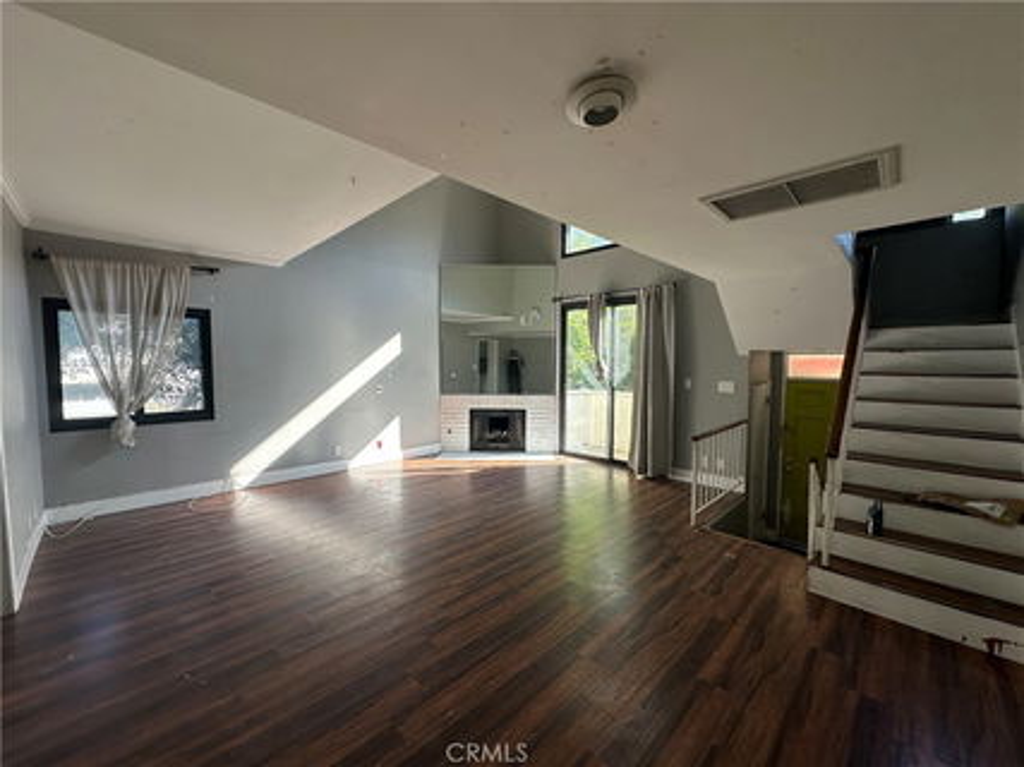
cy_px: 384
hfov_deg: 102.1
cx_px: 512
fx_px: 414
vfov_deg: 85.6
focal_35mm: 14
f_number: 2.2
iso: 40
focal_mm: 2.22
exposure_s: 1/119
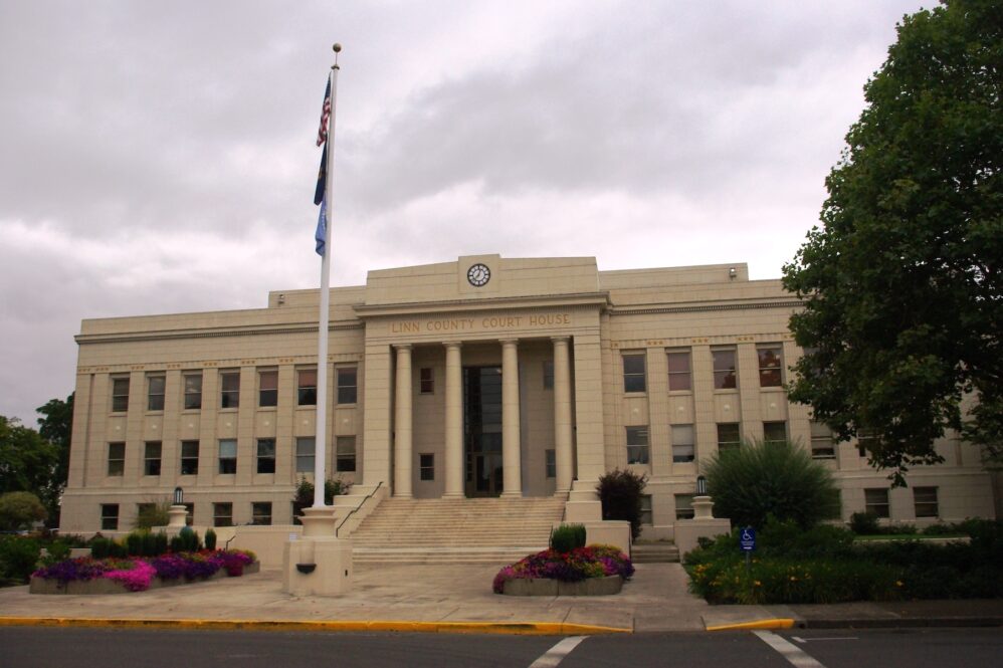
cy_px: 334
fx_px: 863
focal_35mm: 31
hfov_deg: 60.3
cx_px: 502
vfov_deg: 42.3
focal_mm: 21.25
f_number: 9.5
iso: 800
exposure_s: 1/1000
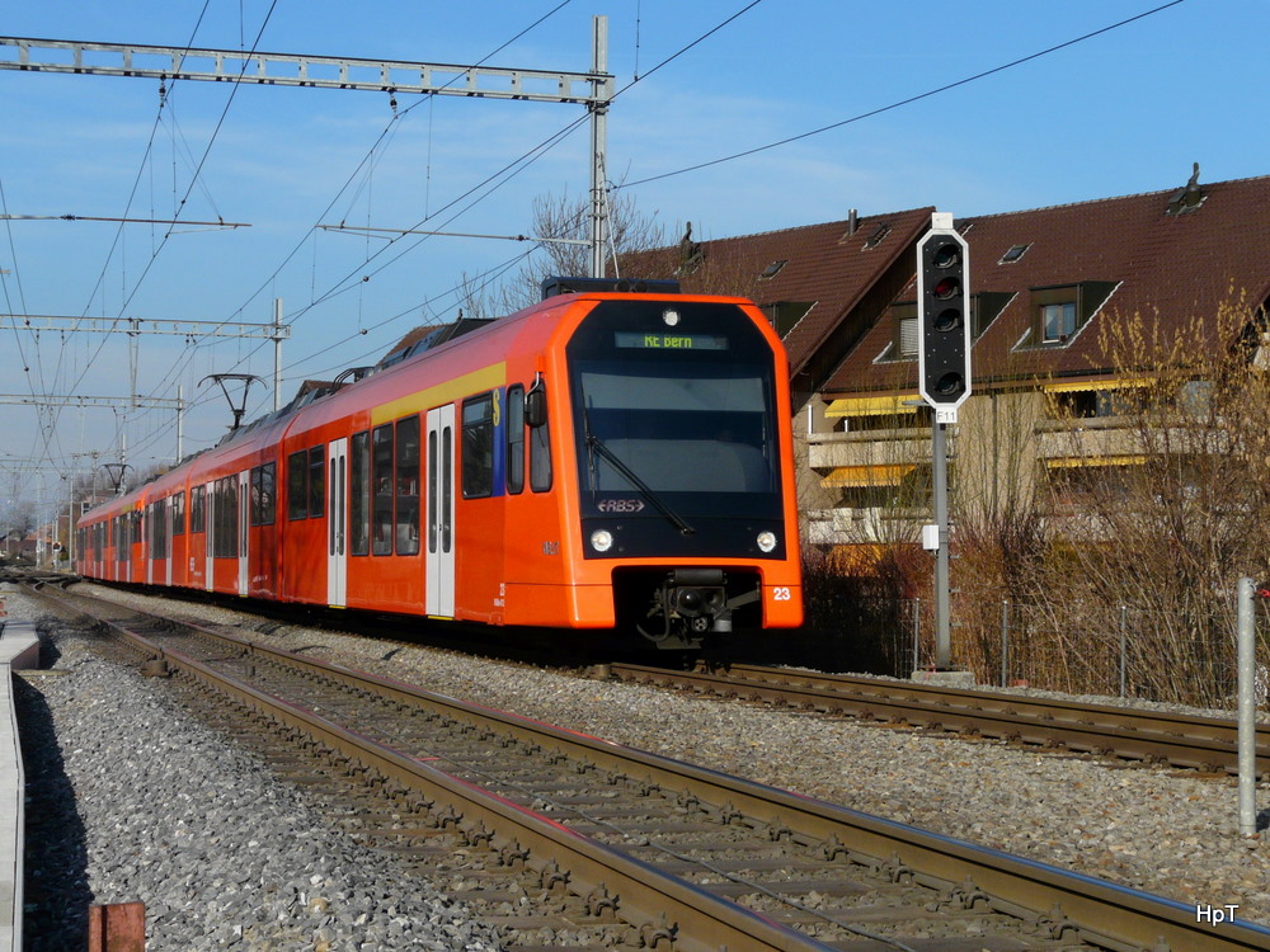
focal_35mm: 67
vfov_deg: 21.9
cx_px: 635
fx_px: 2458
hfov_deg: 29.0
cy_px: 476
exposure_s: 1/500
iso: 100
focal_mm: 11.1
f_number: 5.6
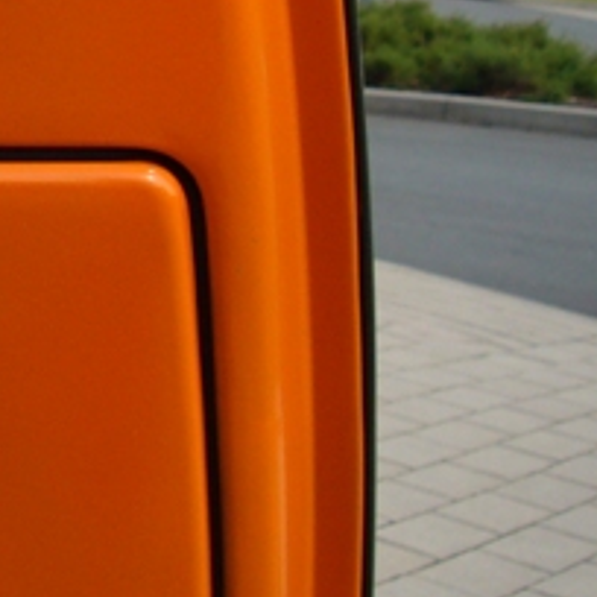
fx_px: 2029
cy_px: -3
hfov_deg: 14.6
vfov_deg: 16.4
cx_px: -483
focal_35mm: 104
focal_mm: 4.9
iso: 80
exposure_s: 1/200
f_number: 5.6
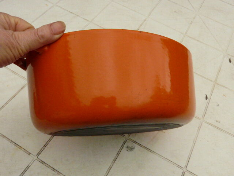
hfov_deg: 56.8
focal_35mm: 32
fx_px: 216
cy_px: 88
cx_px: 117
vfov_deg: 44.2
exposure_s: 1/80
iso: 400
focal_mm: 4.6
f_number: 8
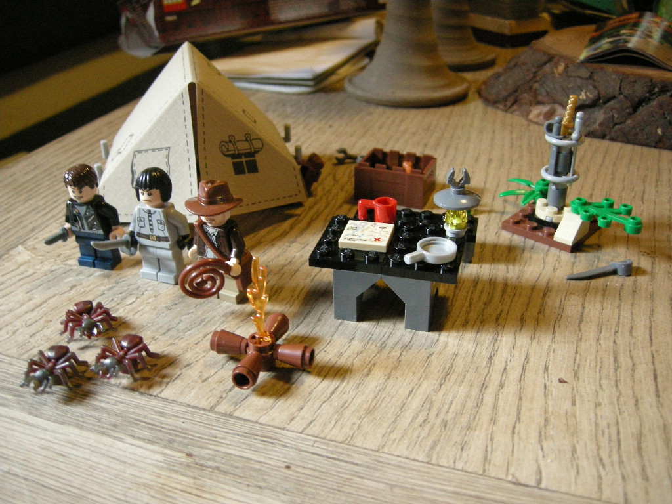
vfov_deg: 39.7
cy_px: 252
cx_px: 336
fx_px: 699
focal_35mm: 36
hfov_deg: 51.4
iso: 400
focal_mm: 7.5
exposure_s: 1/31.7
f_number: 2.7
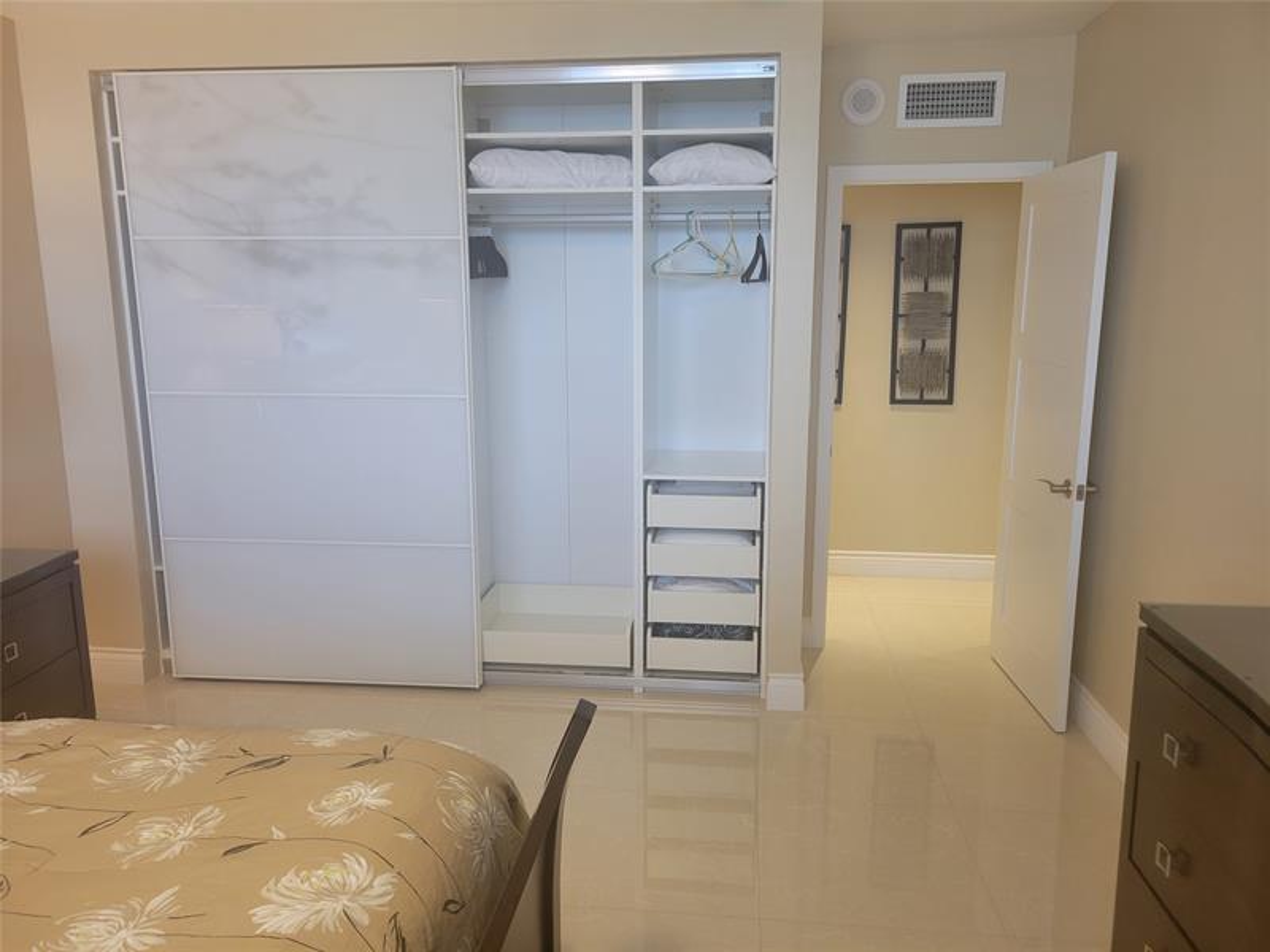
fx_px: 954
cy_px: 476
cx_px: 635
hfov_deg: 67.3
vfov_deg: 53.1
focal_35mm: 26
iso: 200
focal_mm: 5.4
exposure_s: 1/60
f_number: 1.8
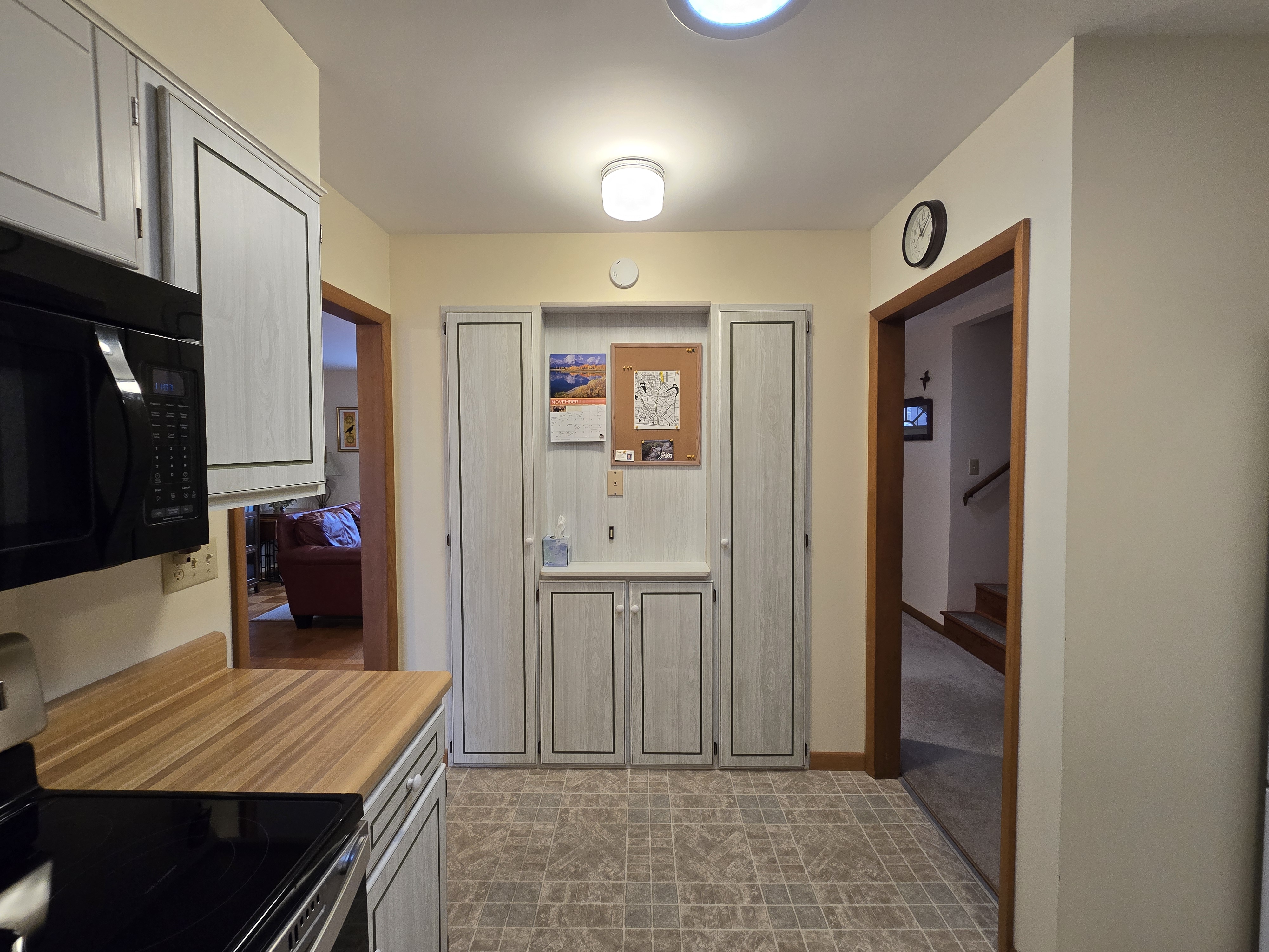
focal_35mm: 13
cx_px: 634
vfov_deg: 89.9
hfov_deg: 106.2
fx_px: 477
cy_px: 476
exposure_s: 1/60
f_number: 2.2
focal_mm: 2.2
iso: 200
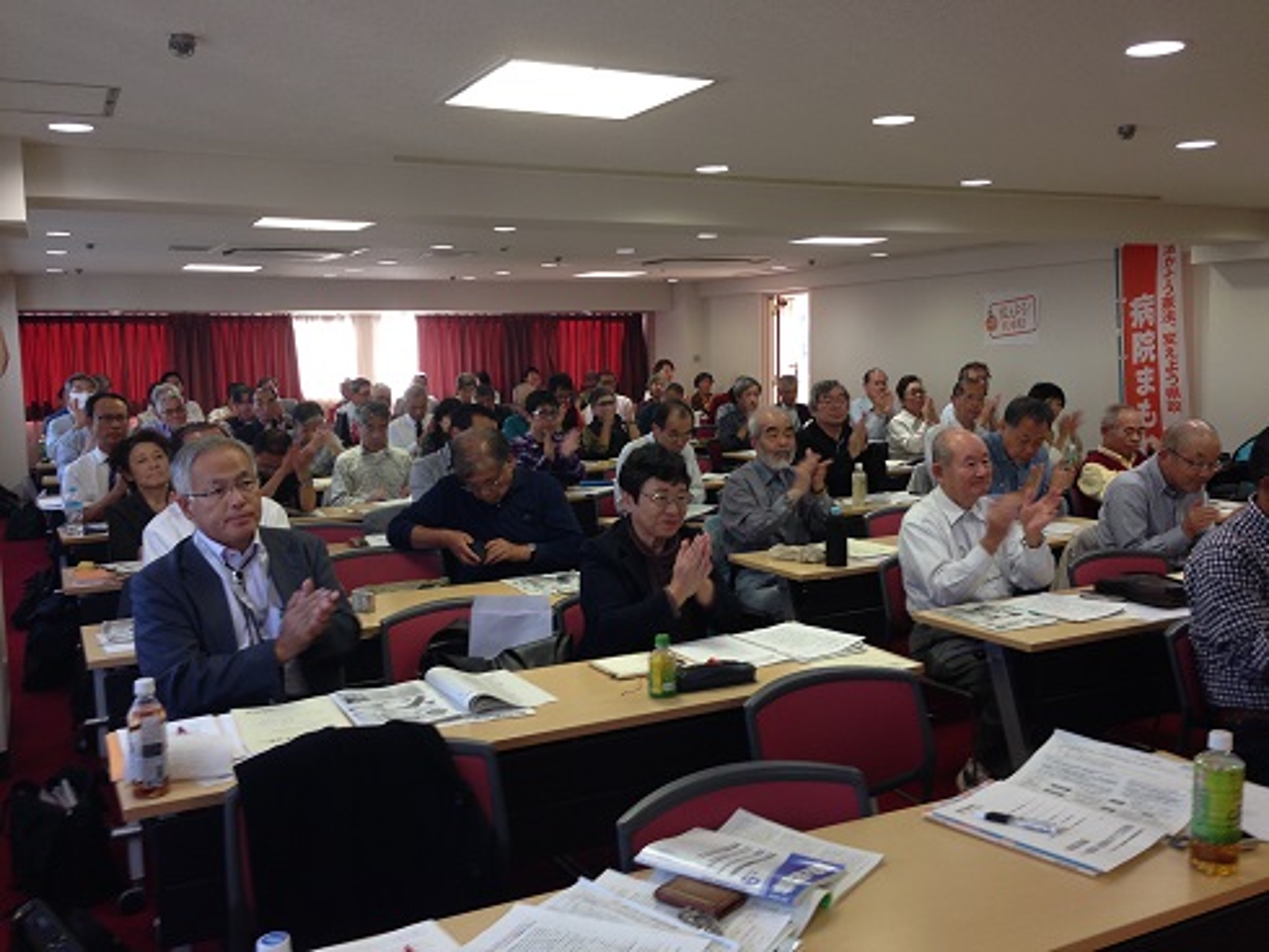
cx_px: 634
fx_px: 1210
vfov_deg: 43.0
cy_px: 476
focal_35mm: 33
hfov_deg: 55.3
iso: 50
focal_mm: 4.12
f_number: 2.4
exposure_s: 1/30
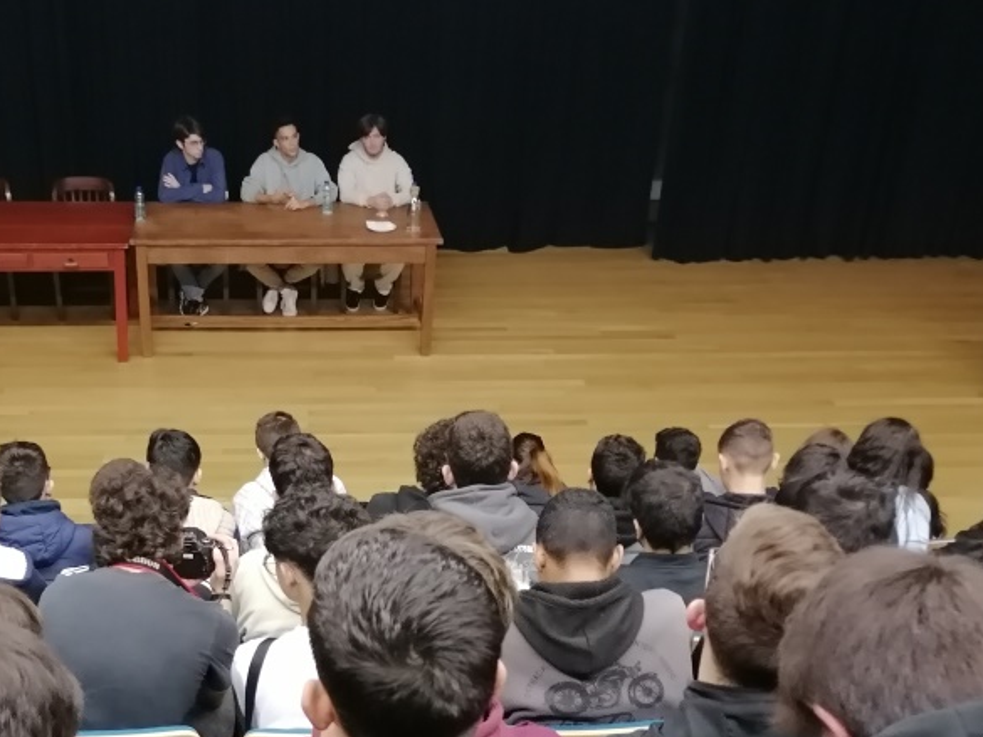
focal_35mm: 49
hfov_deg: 38.5
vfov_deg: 29.0
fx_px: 1392
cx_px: 329
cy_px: 603
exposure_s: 1/25
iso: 800
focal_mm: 5.4
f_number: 1.8
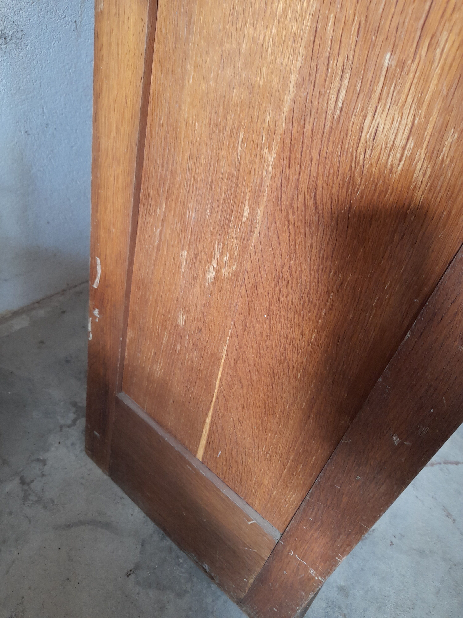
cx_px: 232
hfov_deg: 54.9
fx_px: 446
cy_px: 309
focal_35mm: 25
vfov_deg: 69.4
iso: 200
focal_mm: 4.6
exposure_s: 1/50
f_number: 2
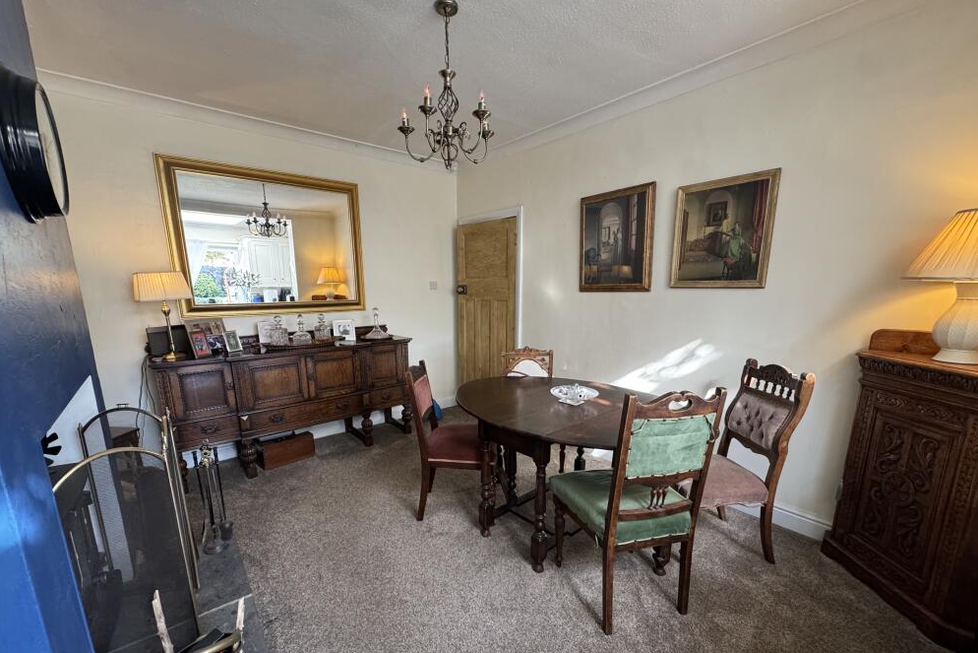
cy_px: 373
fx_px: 408
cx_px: 484
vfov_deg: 76.9
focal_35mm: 15
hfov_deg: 100.4
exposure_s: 1/100
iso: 320
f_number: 2.2
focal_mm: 2.22
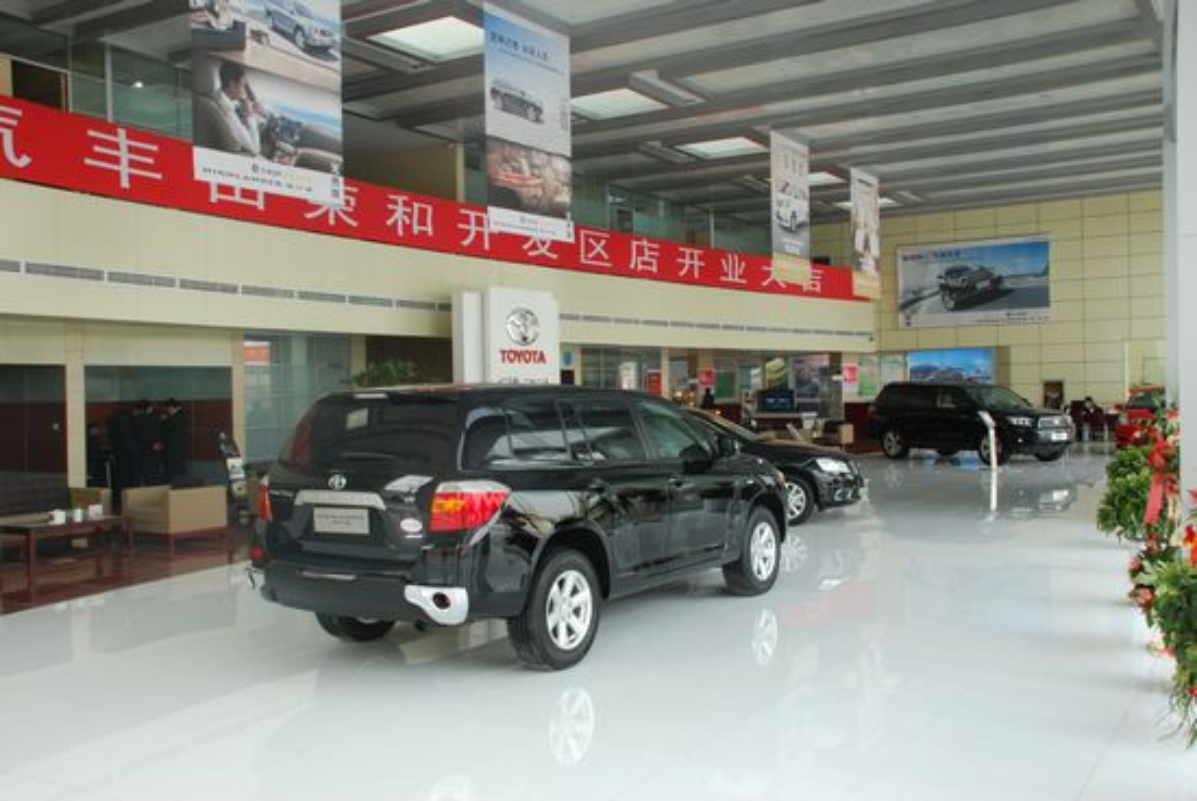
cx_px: 598
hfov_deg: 57.2
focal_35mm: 33
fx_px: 1098
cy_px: 400
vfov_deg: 40.1
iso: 400
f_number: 7.1
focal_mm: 22
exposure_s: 1/40
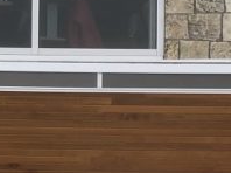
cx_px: 83
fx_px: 966
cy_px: 207
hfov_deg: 13.6
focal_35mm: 145
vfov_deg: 10.1
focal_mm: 3.99
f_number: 1.8
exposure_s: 1/1230
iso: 20
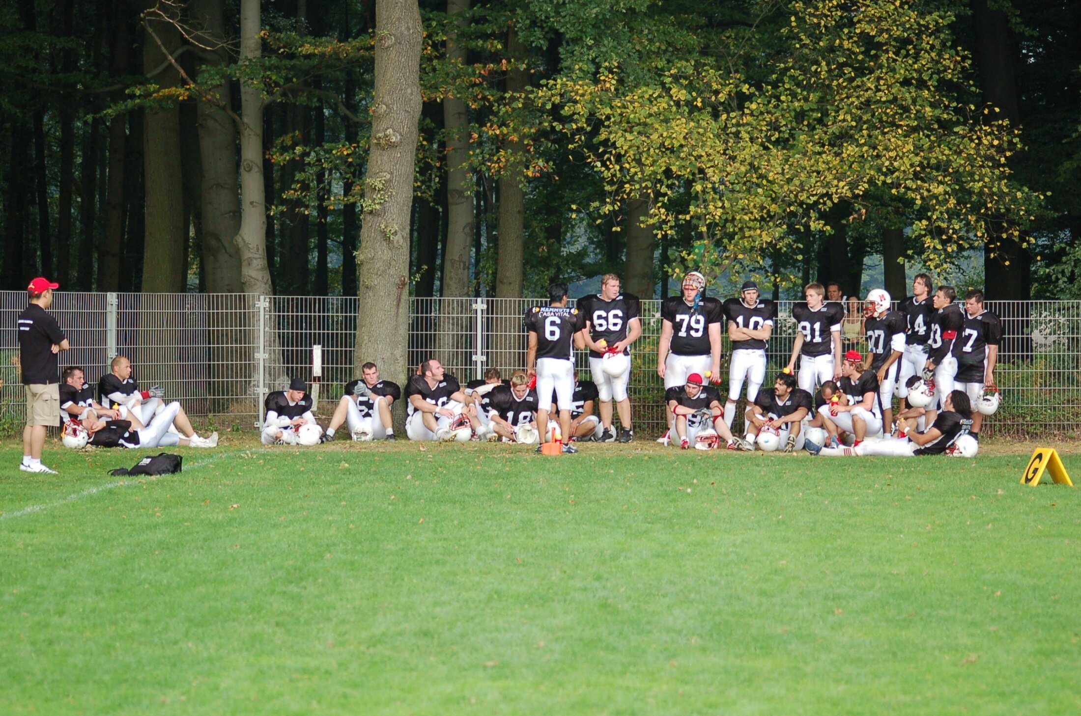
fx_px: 3866
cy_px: 358
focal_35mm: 129
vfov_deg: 10.6
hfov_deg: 15.9
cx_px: 540
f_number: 4
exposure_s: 1/500
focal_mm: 86
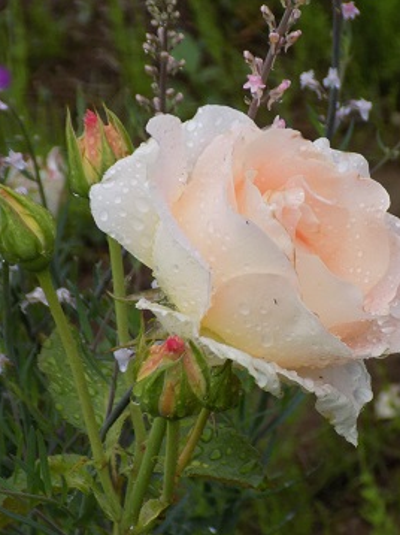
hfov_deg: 8.4
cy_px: 268
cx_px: 282
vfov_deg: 11.2
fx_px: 2730
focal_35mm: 177
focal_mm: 23.4
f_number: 5
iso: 250
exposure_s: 1/30
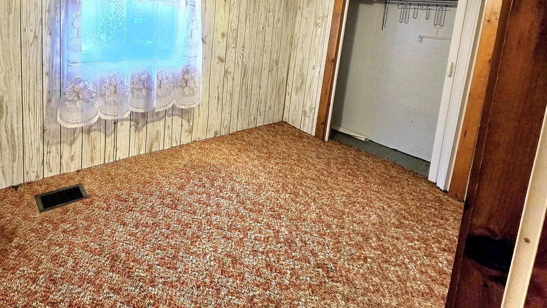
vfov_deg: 52.0
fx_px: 290
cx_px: 205
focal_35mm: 20
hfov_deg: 84.9
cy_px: 57
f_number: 2.2
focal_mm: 2.2
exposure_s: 1/60.2
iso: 500
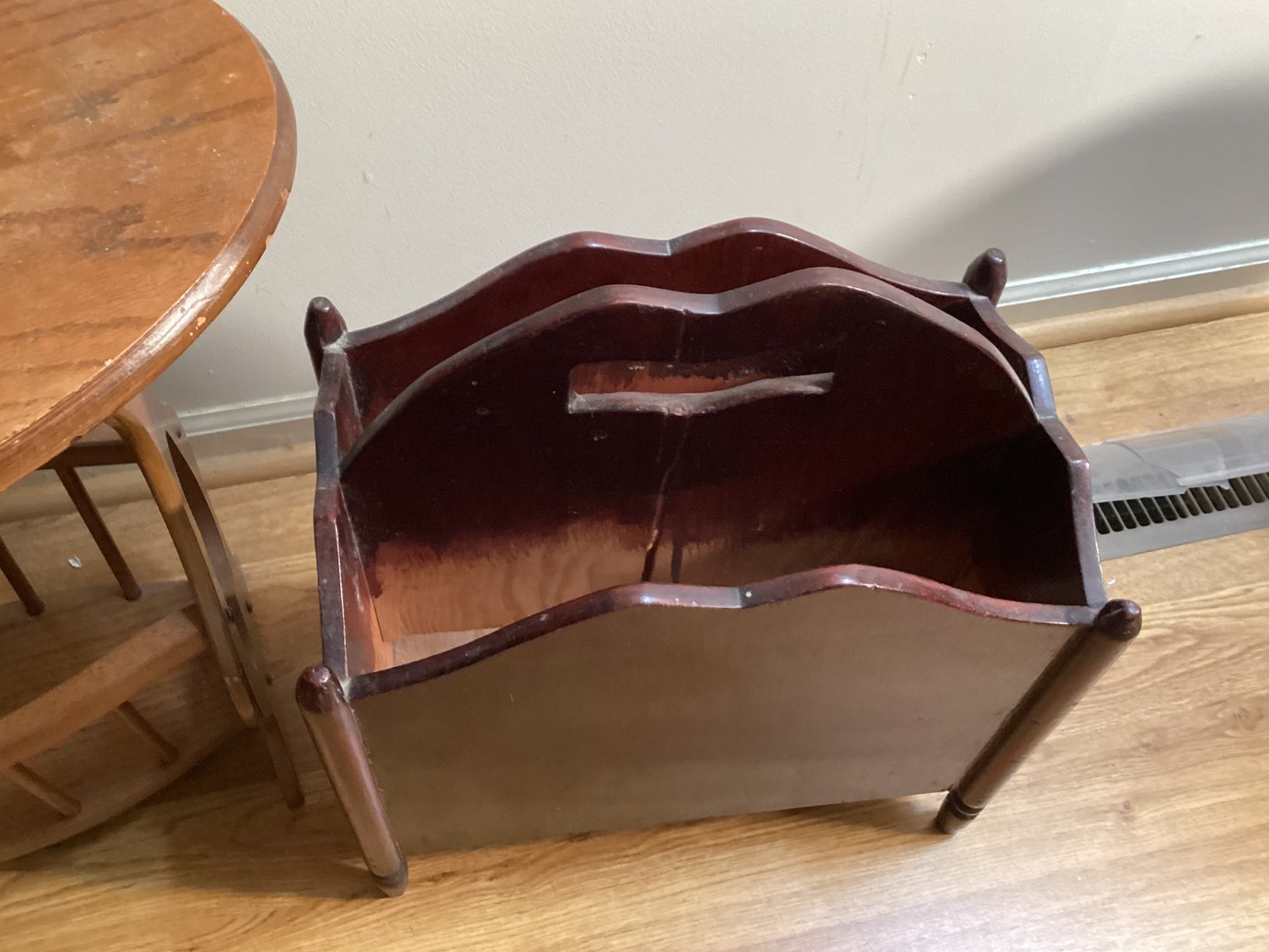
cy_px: 436
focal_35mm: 34
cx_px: 595
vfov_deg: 41.8
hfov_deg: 53.9
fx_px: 1246
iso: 320
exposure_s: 1/60
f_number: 2.4
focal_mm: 3.3
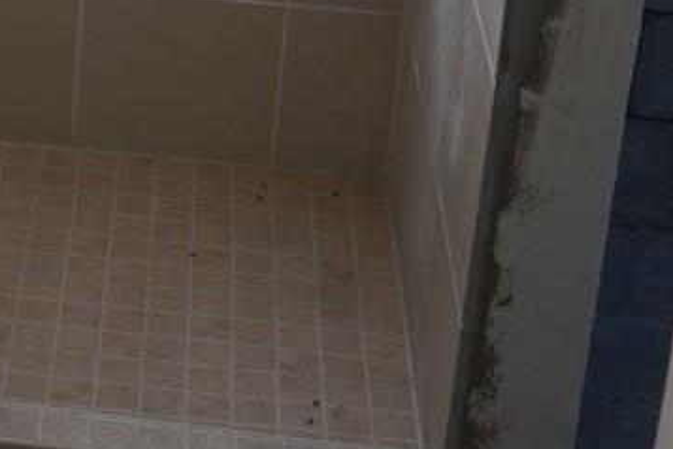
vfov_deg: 11.5
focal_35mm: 109
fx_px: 2038
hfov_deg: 17.4
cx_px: -241
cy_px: -415
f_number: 4
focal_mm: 24
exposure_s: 1/160
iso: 250
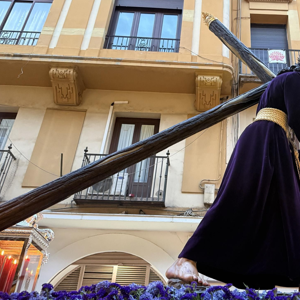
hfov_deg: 43.0
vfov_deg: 43.8
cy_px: 130
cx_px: 211
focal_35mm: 38
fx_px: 373
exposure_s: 1/33
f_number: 1.78
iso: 800
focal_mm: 6.76
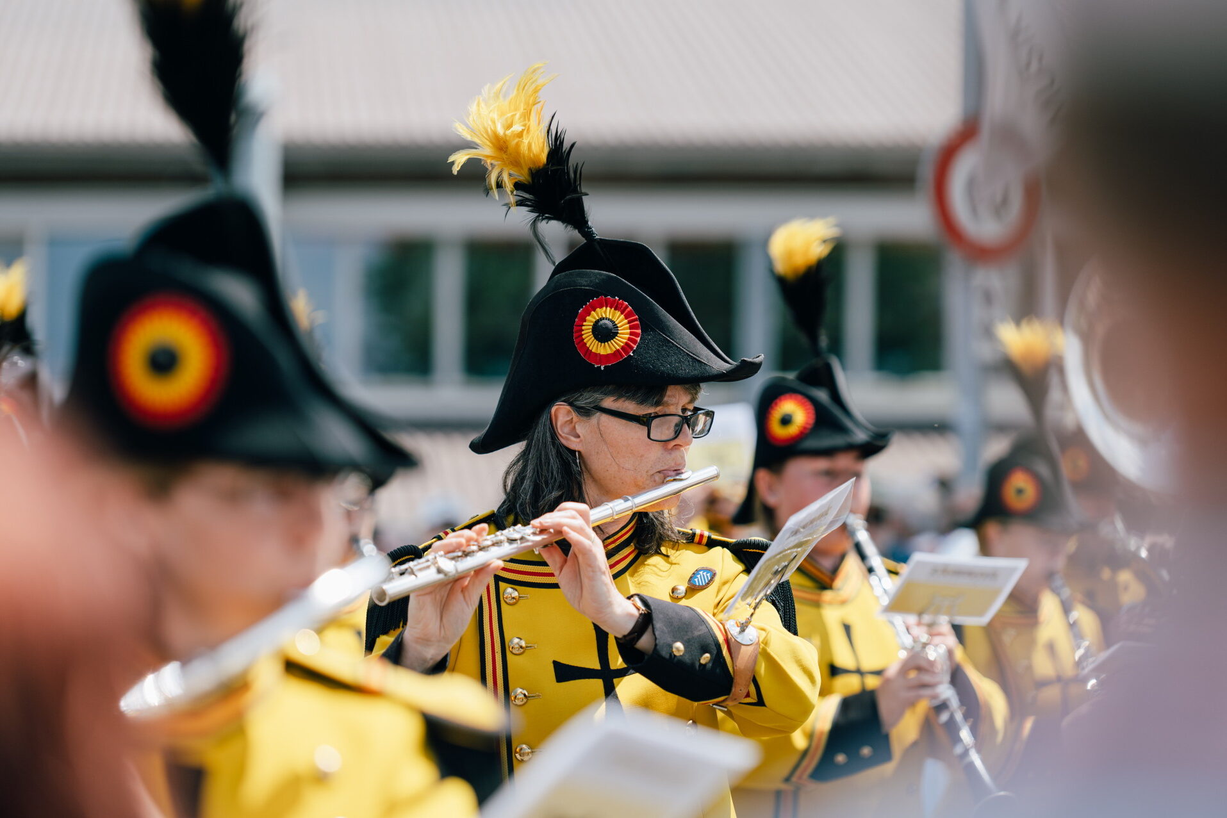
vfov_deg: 9.8
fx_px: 4772
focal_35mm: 140
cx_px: 614
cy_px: 409
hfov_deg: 14.7
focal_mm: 140
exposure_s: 1/1250
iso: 100
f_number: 2.8
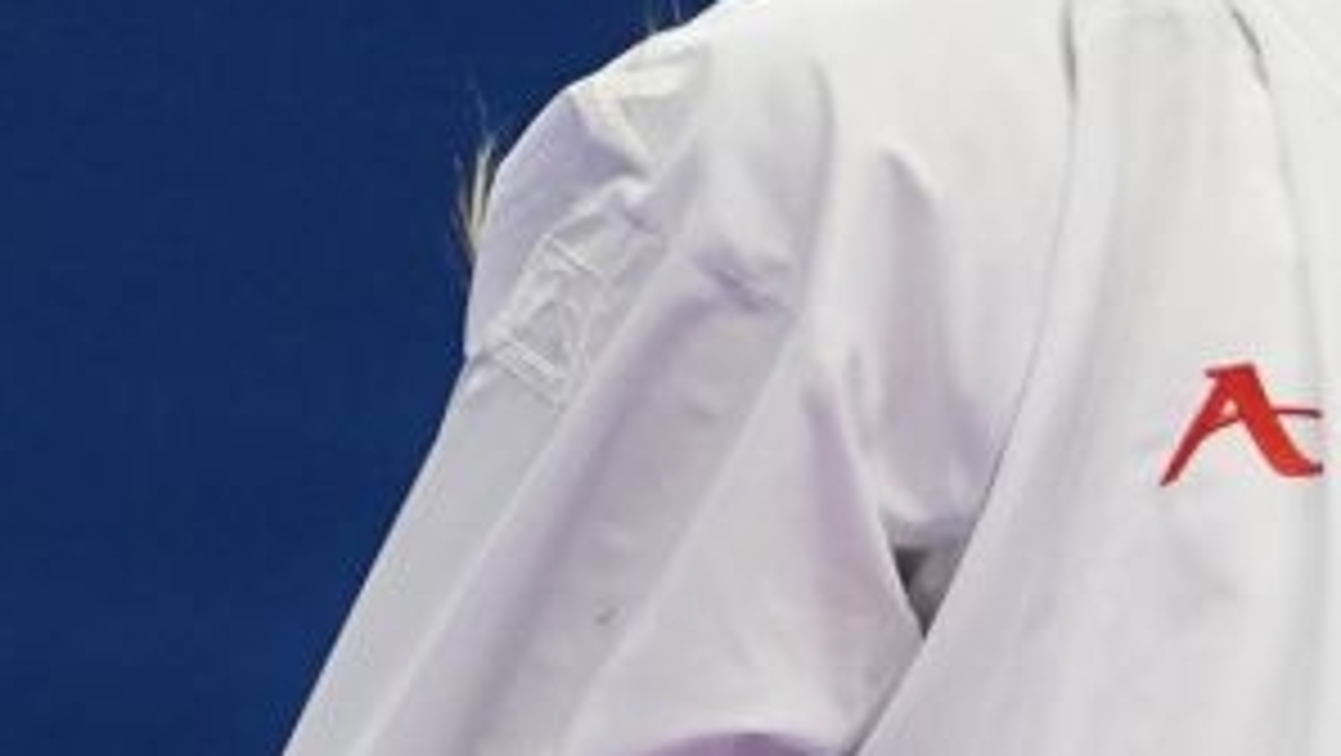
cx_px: 932
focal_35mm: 1266
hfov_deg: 1.7
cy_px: 378
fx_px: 45041
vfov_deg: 1.0
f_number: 2.8
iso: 2500
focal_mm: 200
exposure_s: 1/1000
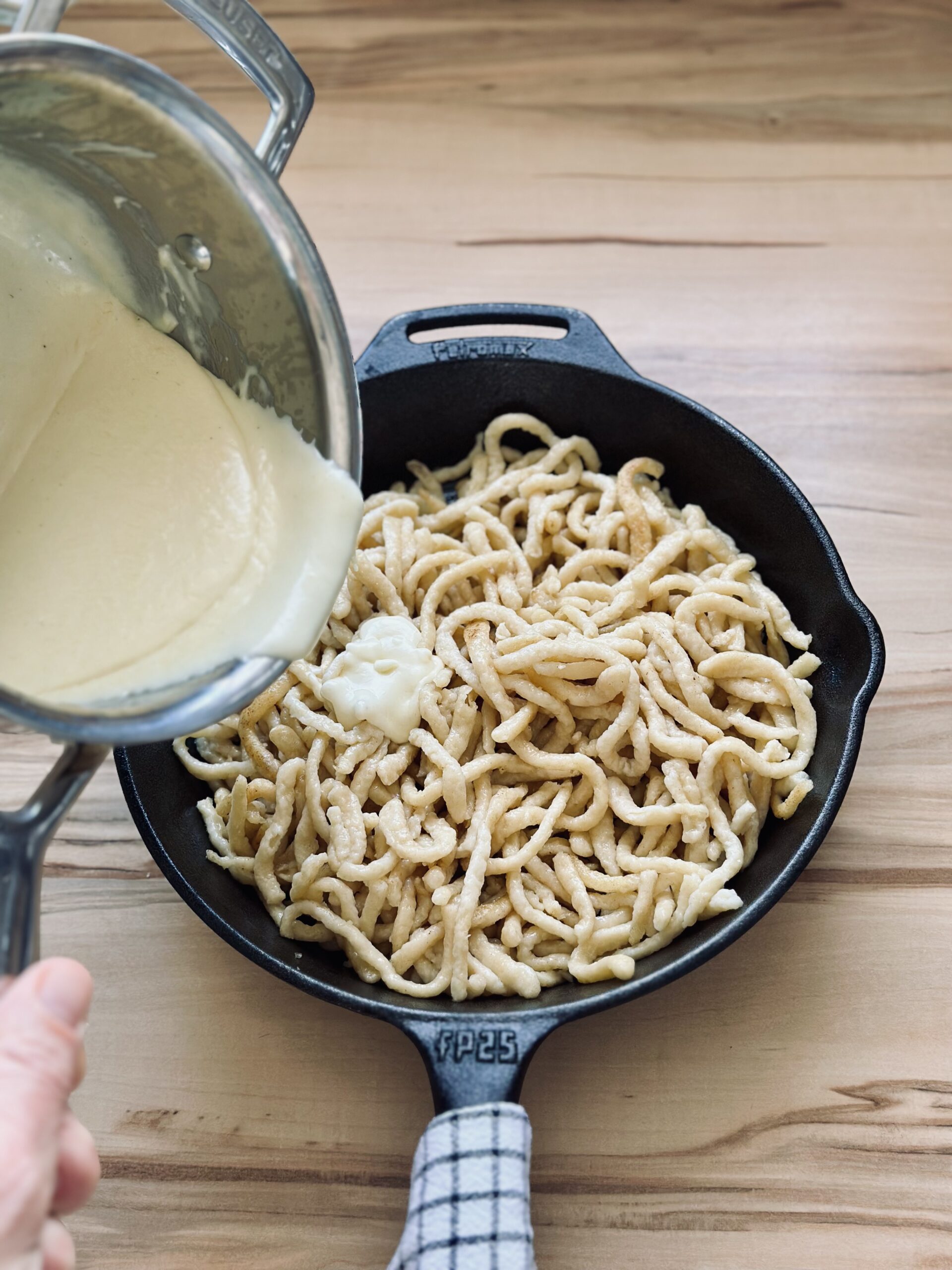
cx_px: 476
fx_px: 1760
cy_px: 635
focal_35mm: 48
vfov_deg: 39.7
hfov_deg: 30.3
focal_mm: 6.86
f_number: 1.78
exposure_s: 1/66
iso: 125
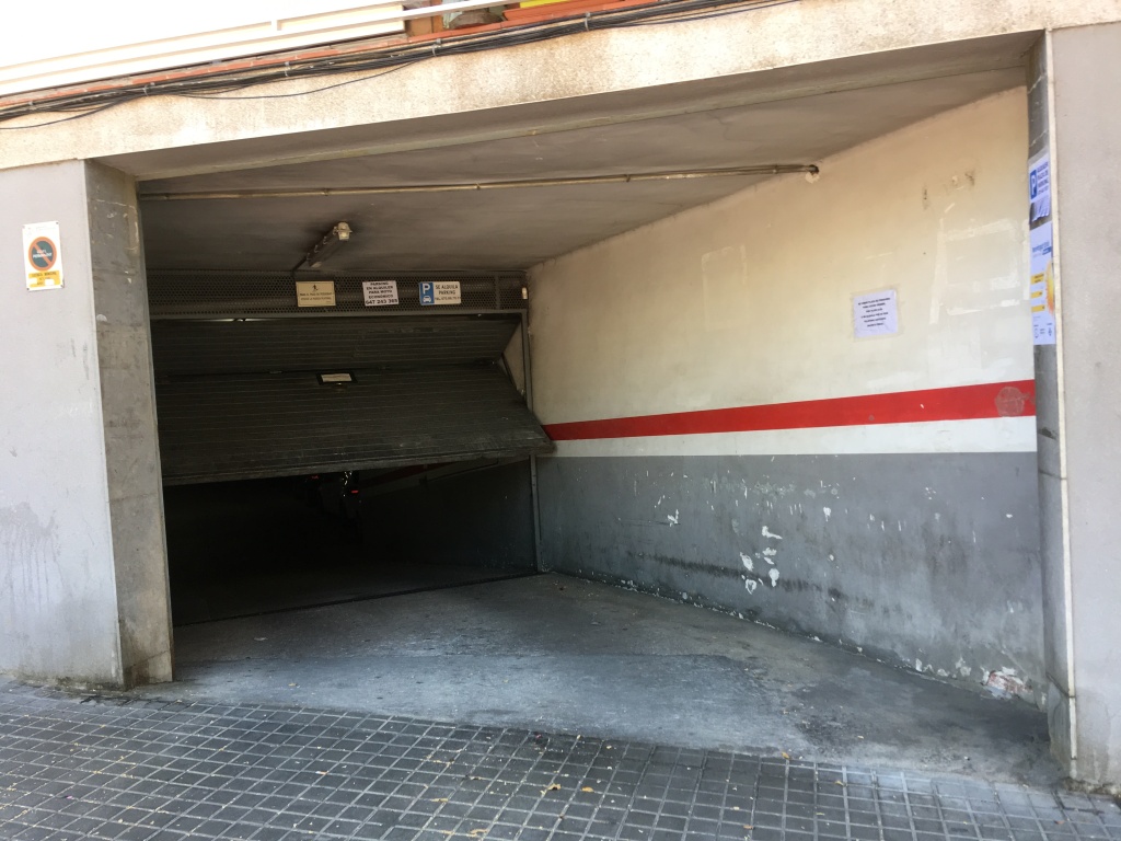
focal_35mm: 29
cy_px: 420
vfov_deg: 48.2
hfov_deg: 61.7
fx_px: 939
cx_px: 560
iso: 40
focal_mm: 4.15
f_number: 2.2
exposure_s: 1/100
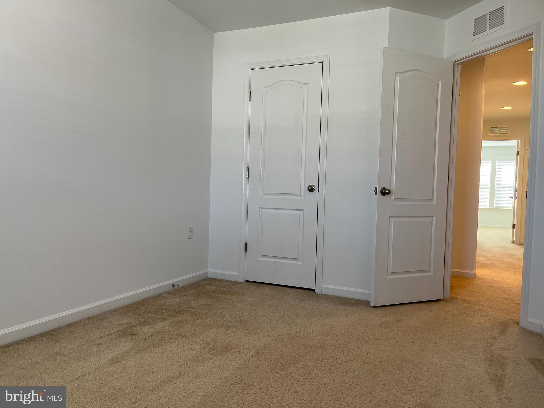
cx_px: 272
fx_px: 409
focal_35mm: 26
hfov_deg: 67.3
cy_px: 204
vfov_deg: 53.1
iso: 100
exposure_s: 1/120
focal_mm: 5.1
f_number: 1.6
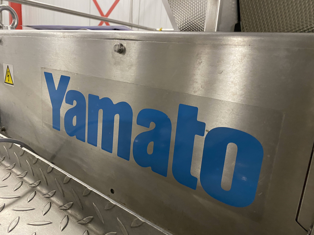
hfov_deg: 67.3
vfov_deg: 53.1
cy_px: 118
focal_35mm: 26
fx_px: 236
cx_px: 157
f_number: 1.8
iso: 500
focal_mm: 4.25
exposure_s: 1/33
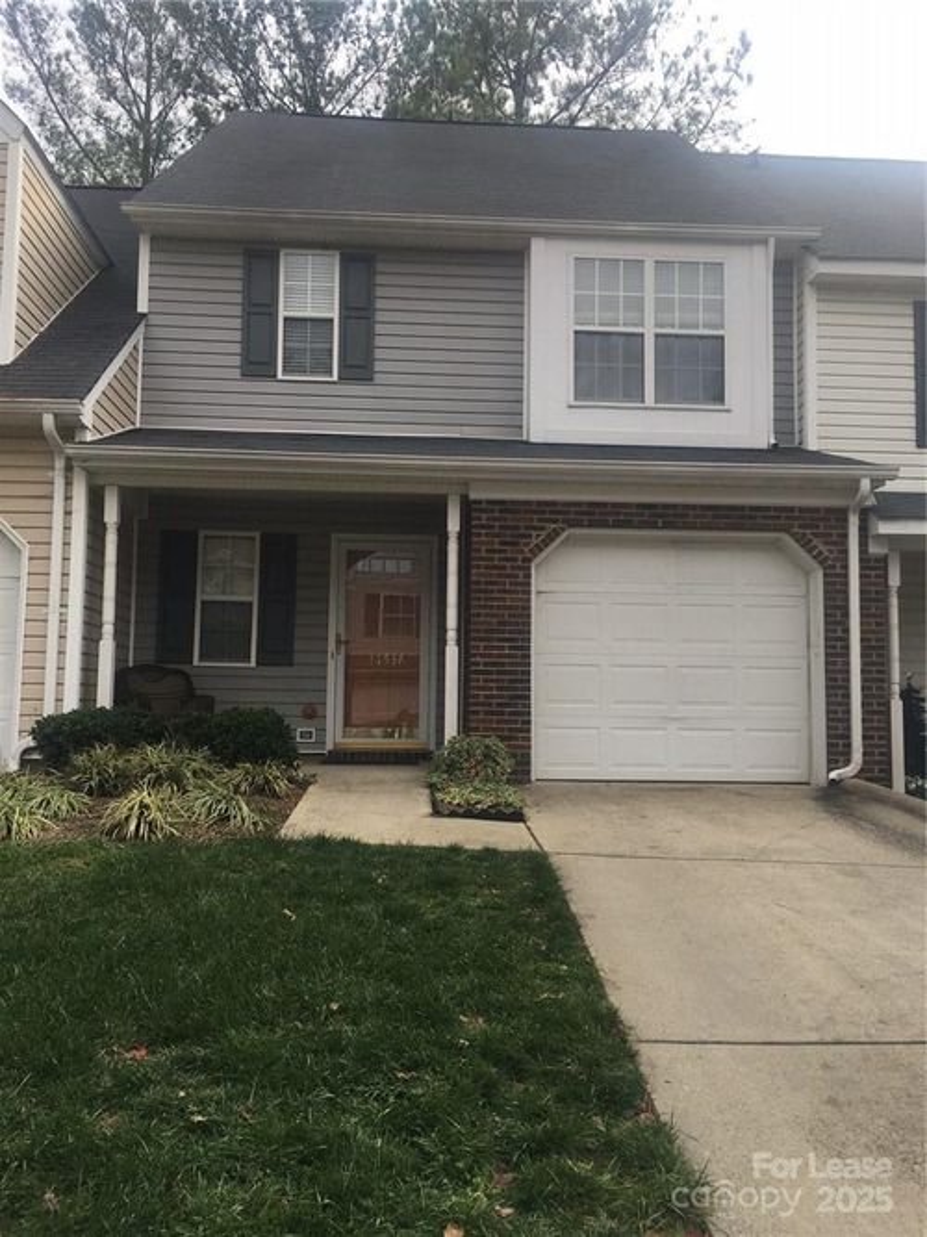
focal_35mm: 29
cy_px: 618
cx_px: 464
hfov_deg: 48.2
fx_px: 1036
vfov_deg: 61.7
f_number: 2.2
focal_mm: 4.15
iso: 25
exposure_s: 1/739
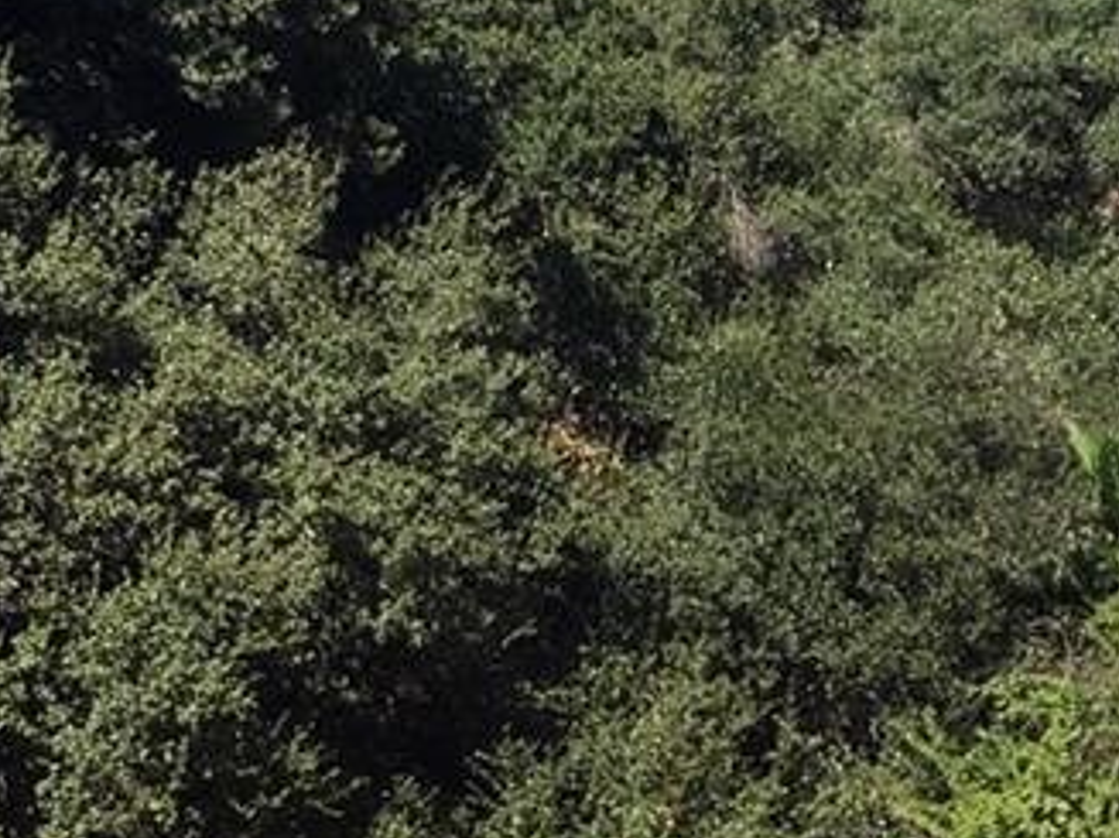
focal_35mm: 133
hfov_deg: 14.7
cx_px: 1023
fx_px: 4298
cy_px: 564
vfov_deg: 11.1
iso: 25
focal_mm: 4.15
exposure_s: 1/1131
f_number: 2.2
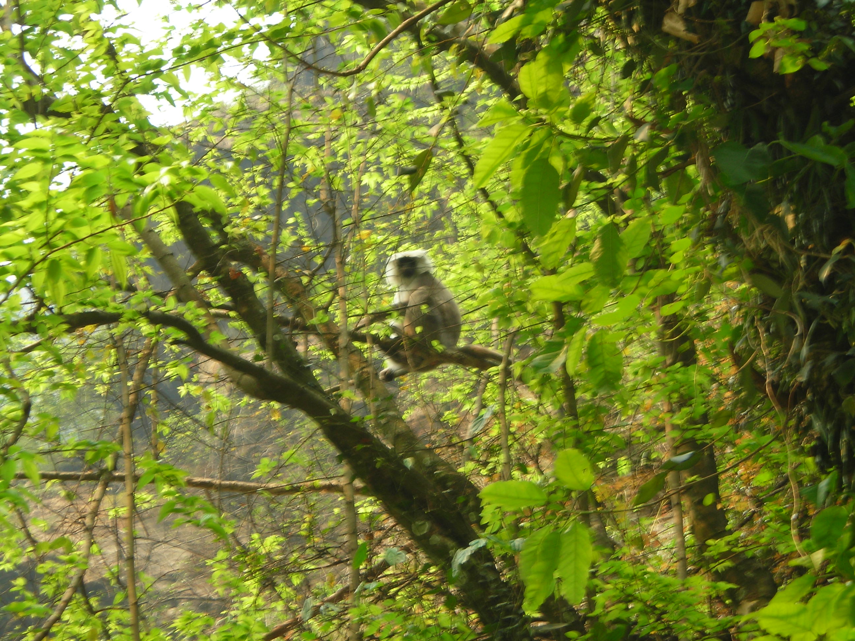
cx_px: 428
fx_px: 2865
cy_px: 320
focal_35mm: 116
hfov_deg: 17.0
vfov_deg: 12.8
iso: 50
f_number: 5.3
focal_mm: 19.2
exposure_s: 1/24
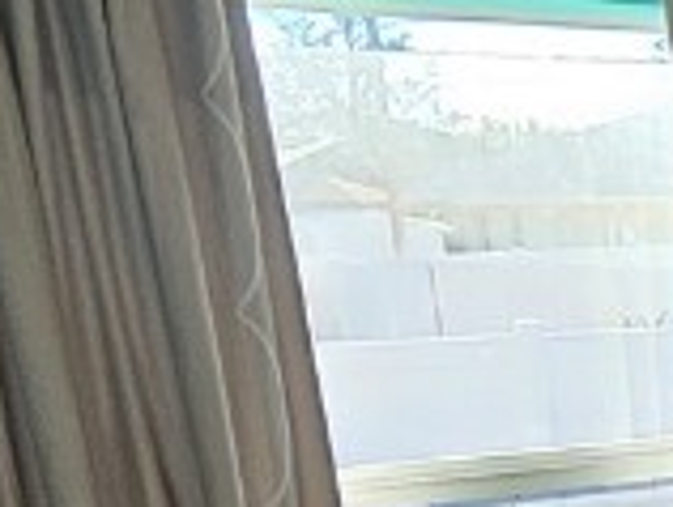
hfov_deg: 17.4
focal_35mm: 84
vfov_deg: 16.0
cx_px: 1316
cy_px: 784
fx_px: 1636
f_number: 2.2
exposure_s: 1/60
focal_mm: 2.2
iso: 200
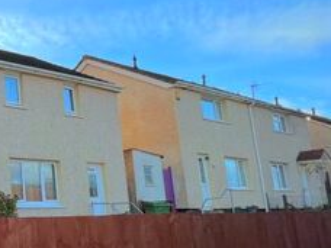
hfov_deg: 32.8
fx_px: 382
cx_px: -113
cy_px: 153
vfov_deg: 35.8
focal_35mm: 40
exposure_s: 1/815
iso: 32
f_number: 1.8
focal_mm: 1.57
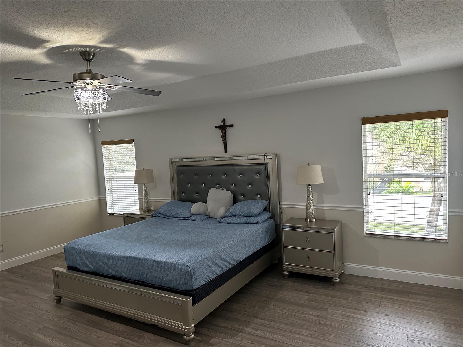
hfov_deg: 71.6
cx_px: 232
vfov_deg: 56.8
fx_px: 321
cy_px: 174
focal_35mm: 24
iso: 320
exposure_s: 1/60
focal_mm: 6.86
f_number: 1.78
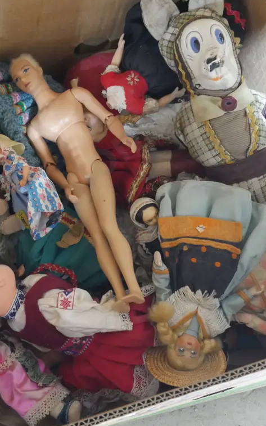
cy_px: 212
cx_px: 36
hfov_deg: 19.4
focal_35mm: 66
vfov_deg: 31.1
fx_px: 766
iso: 3200
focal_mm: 23
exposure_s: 1/10
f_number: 5.1
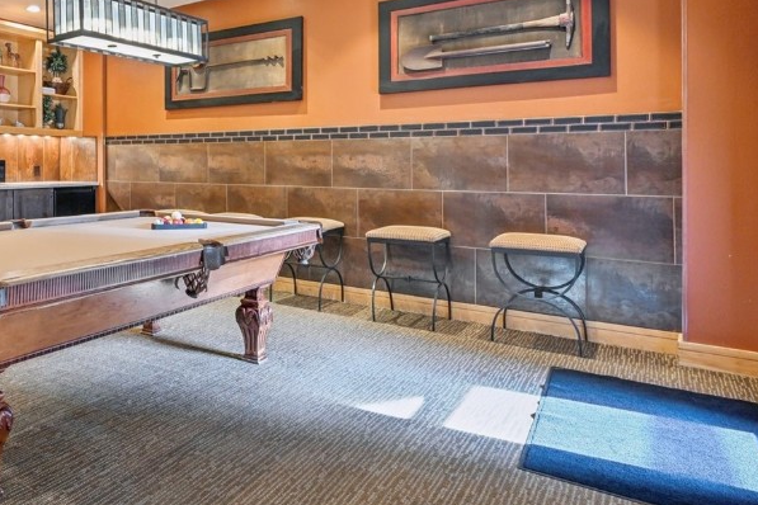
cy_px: 157
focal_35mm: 27
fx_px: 568
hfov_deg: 59.1
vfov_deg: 46.9
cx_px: 99
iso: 400
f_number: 8
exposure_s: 1/5
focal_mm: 14
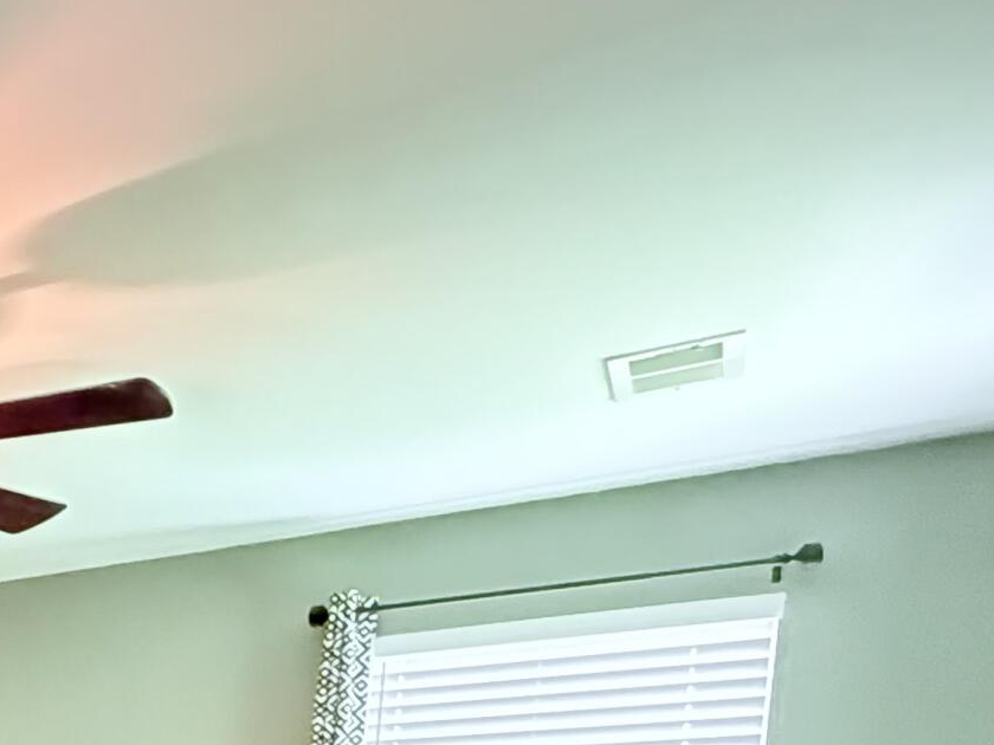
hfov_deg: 23.5
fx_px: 1436
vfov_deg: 24.1
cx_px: -716
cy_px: 1057
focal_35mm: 50
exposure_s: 1/40
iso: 1600
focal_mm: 2.22
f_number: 2.2
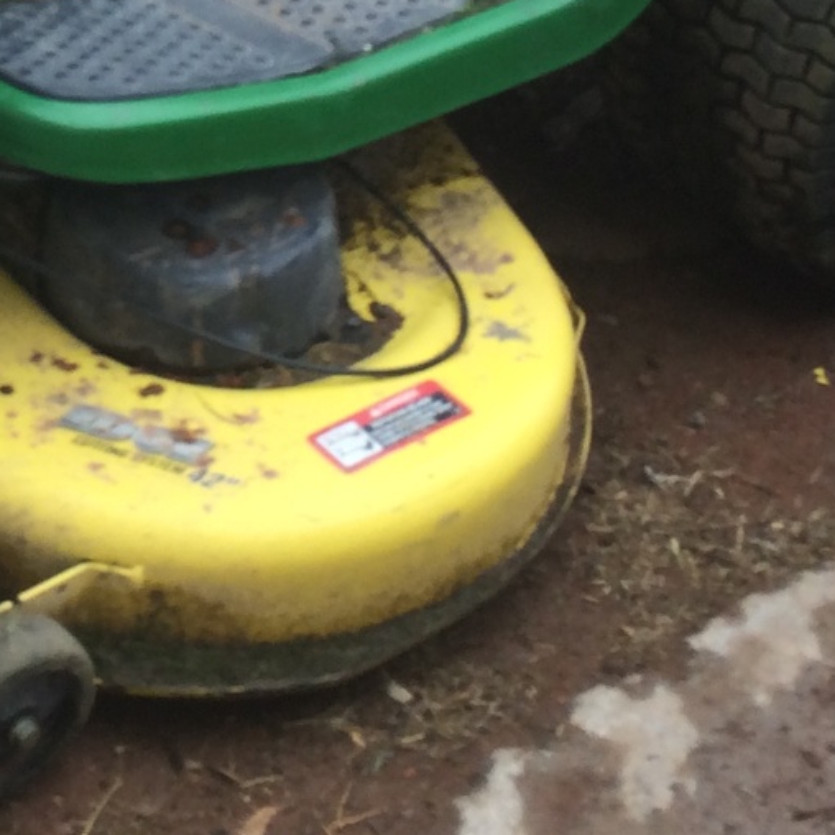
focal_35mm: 107
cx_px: 104
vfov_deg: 15.5
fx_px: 2920
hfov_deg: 16.1
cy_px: -242
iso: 32
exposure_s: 1/547
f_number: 2.2
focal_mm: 4.12
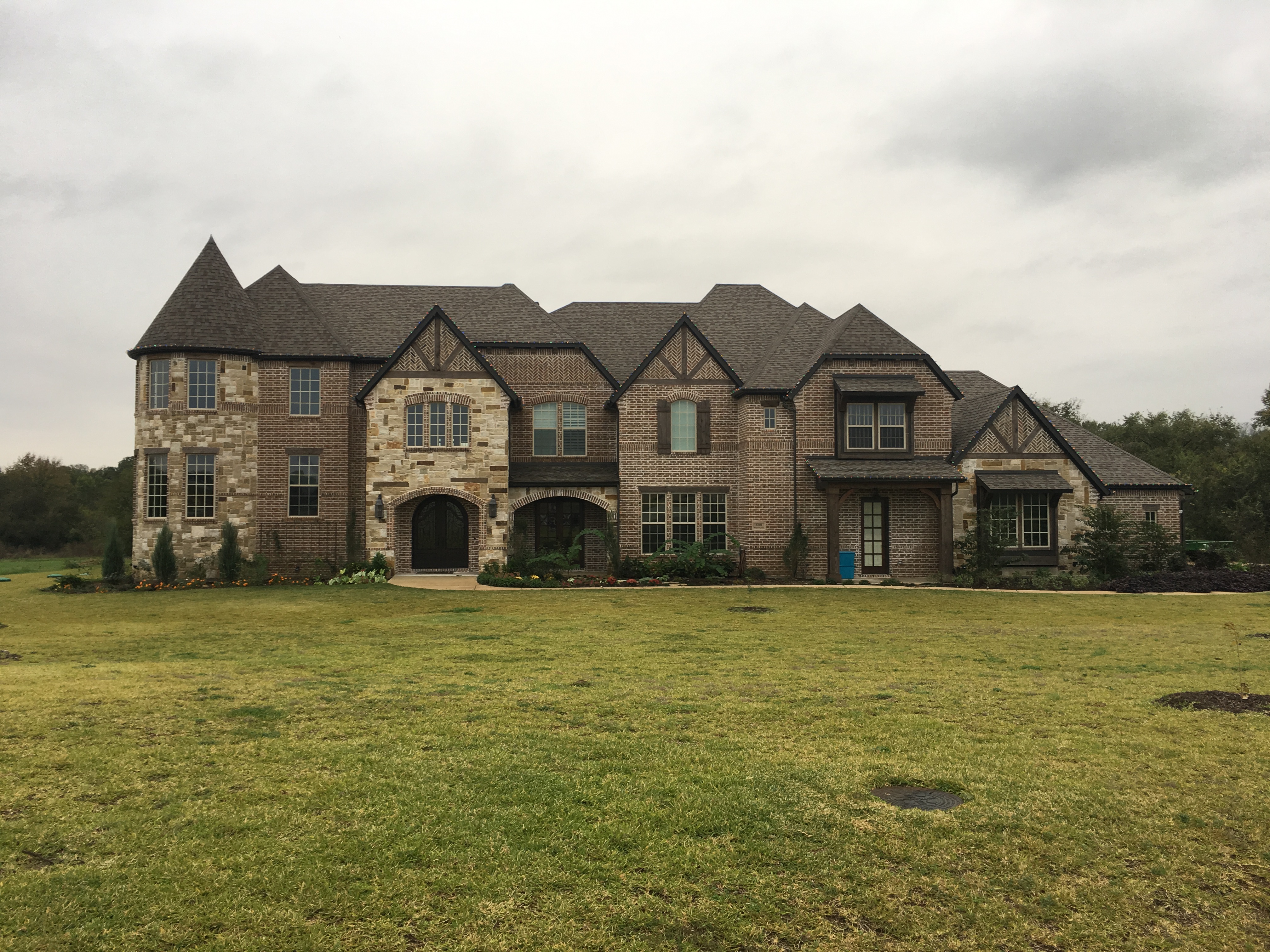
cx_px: 635
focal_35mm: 29
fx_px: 1064
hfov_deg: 61.7
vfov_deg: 48.2
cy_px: 476
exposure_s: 1/60
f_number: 2.2
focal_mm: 4.15
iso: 25
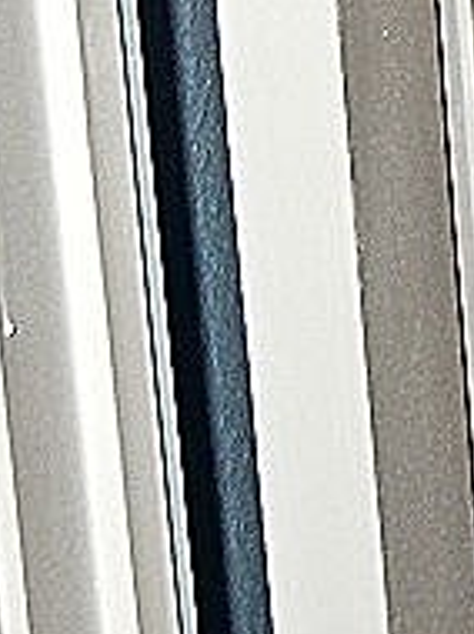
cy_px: -327
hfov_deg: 9.4
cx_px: 1262
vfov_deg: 13.7
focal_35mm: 135
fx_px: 2470
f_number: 3.7
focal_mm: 4.5
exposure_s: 1/30
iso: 200
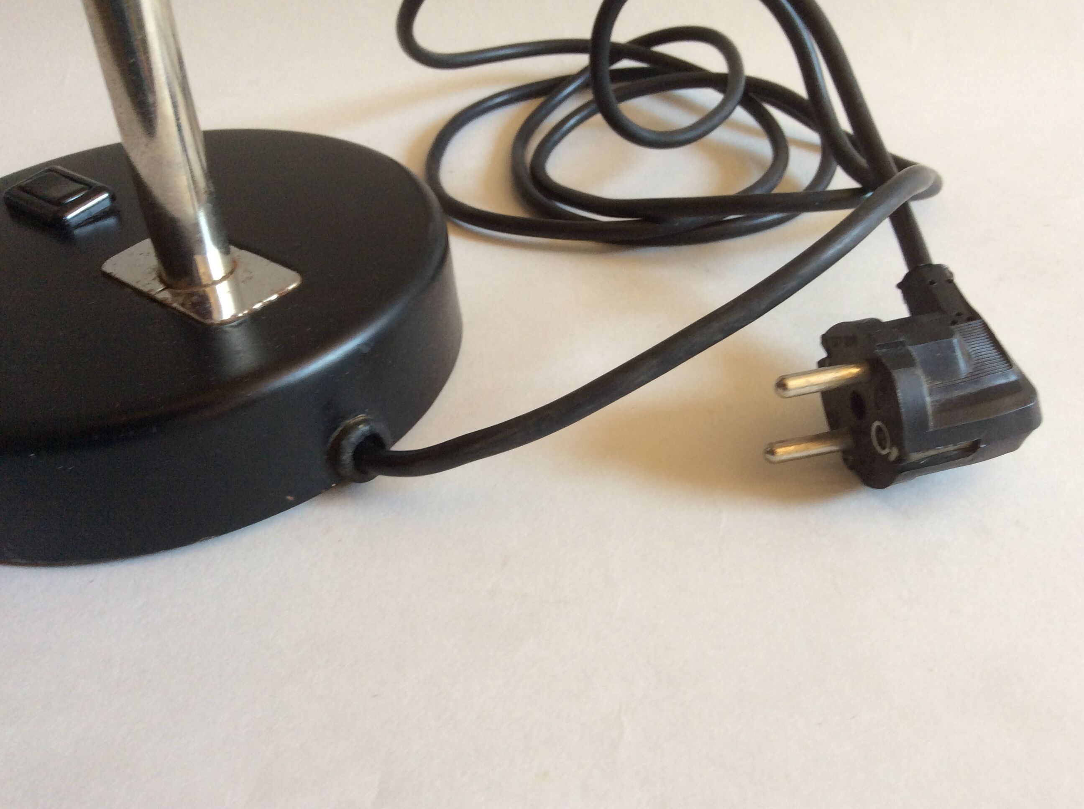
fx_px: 1001
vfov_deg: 44.1
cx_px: 542
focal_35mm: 32
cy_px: 404
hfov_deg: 56.9
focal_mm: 3.3
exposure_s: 1/25
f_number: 2.4
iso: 50
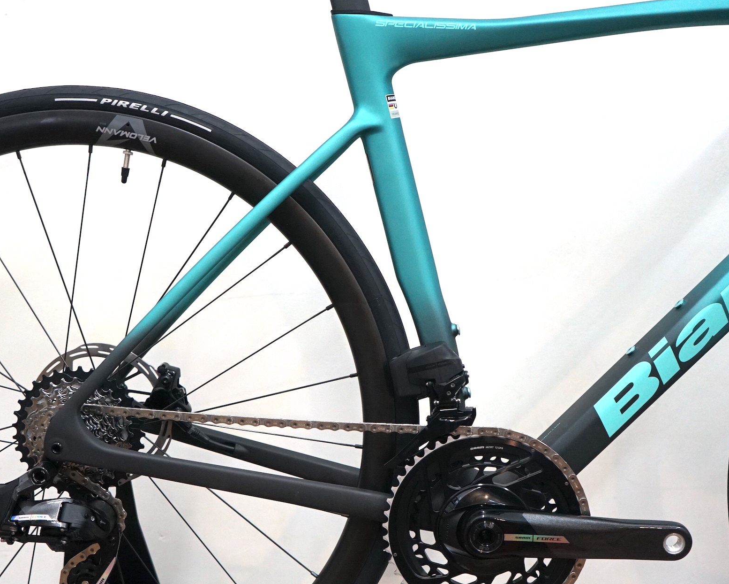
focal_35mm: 43
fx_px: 928
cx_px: 342
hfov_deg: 42.9
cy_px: 350
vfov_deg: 34.8
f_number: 4
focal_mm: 31
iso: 1600
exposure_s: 1/160
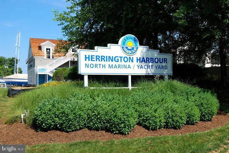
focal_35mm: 36
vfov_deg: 36.9
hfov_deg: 53.1
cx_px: 114
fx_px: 229
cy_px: 76
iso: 100
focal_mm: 24
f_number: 8
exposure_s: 1/250
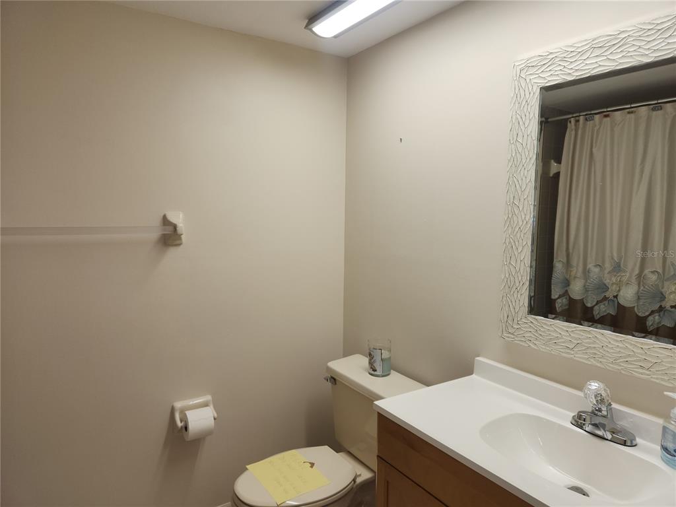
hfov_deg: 73.9
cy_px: 254
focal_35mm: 23
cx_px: 338
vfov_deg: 58.9
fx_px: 449
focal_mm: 5.4
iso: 20
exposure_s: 1/60
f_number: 1.8
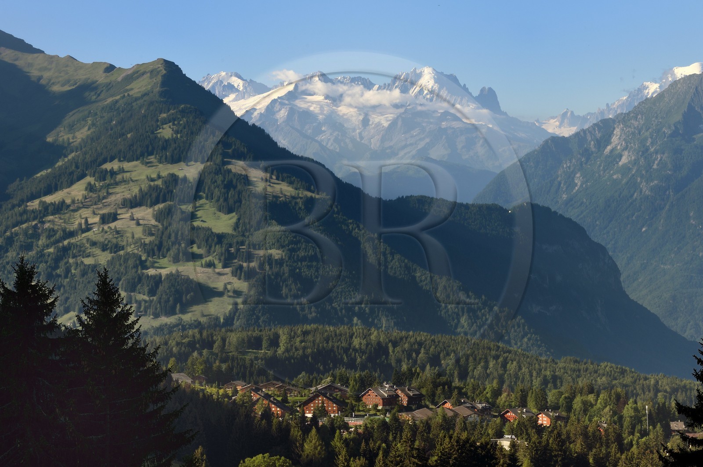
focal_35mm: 120
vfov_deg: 11.4
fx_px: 2341
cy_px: 234
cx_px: 352
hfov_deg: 17.1
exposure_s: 1/250
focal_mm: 120
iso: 200
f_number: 11
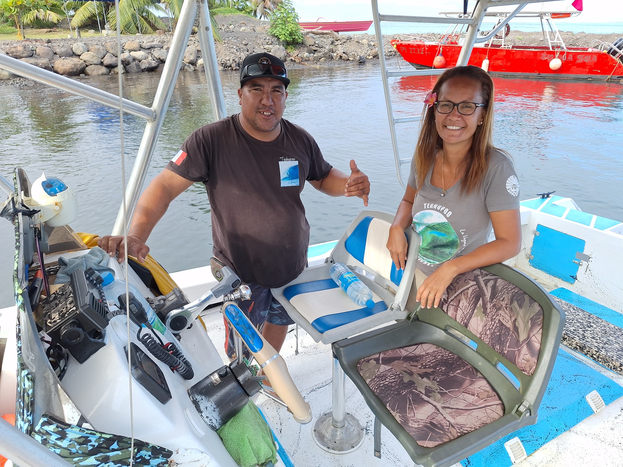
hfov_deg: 73.9
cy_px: 234
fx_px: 414
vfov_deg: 58.9
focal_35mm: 23
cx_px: 312
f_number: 1.8
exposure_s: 1/534
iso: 25
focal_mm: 5.54
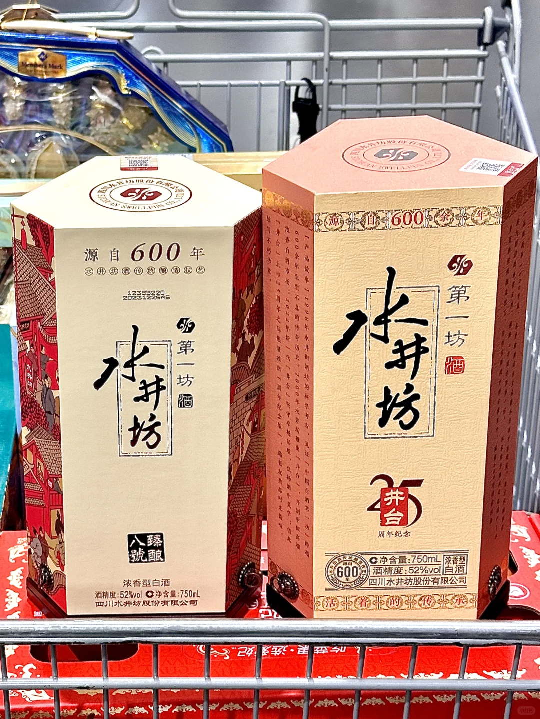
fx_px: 998
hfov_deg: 30.3
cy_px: 360
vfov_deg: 39.7
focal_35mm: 48
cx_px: 270
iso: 80
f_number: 1.78
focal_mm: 6.86
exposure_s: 1/63
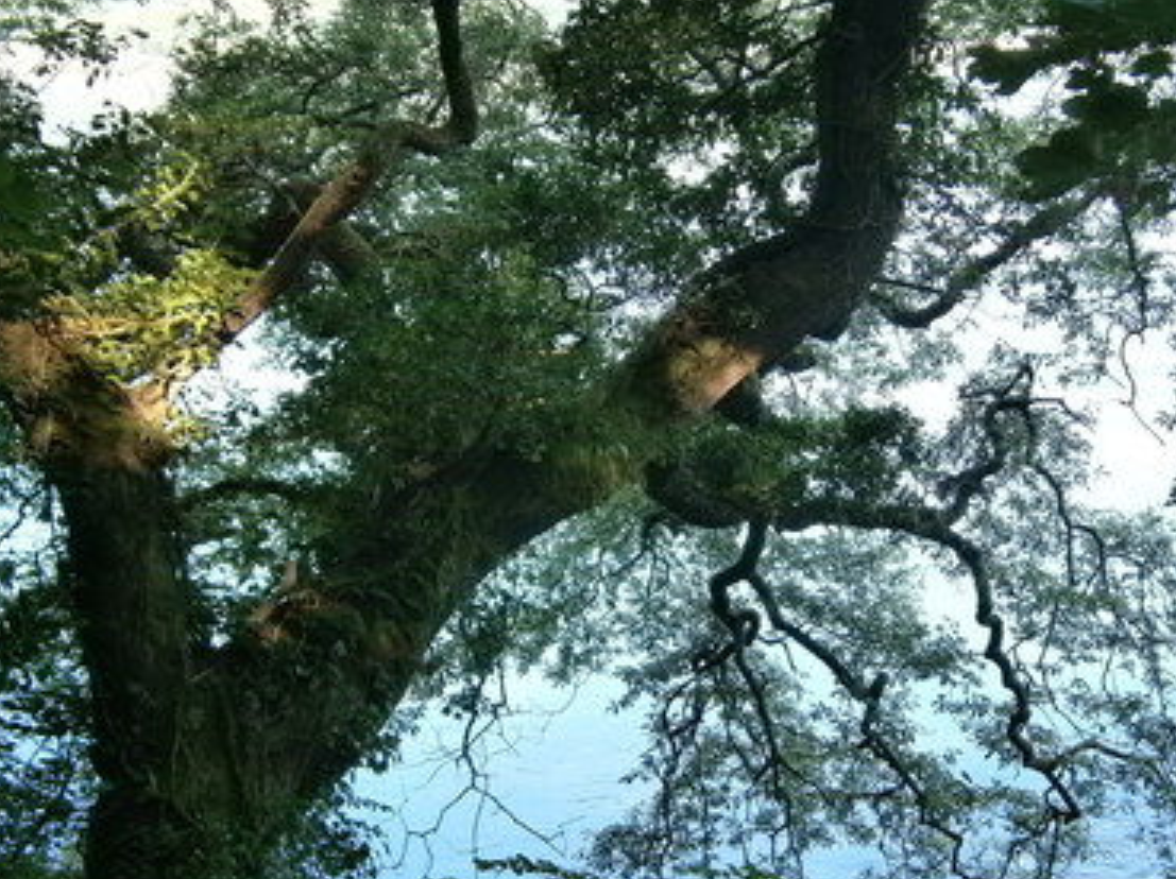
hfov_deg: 38.1
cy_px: 433
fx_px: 1697
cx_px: 695
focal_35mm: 50
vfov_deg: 29.1
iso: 80
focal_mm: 6.4
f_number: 3.1
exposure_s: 1/60
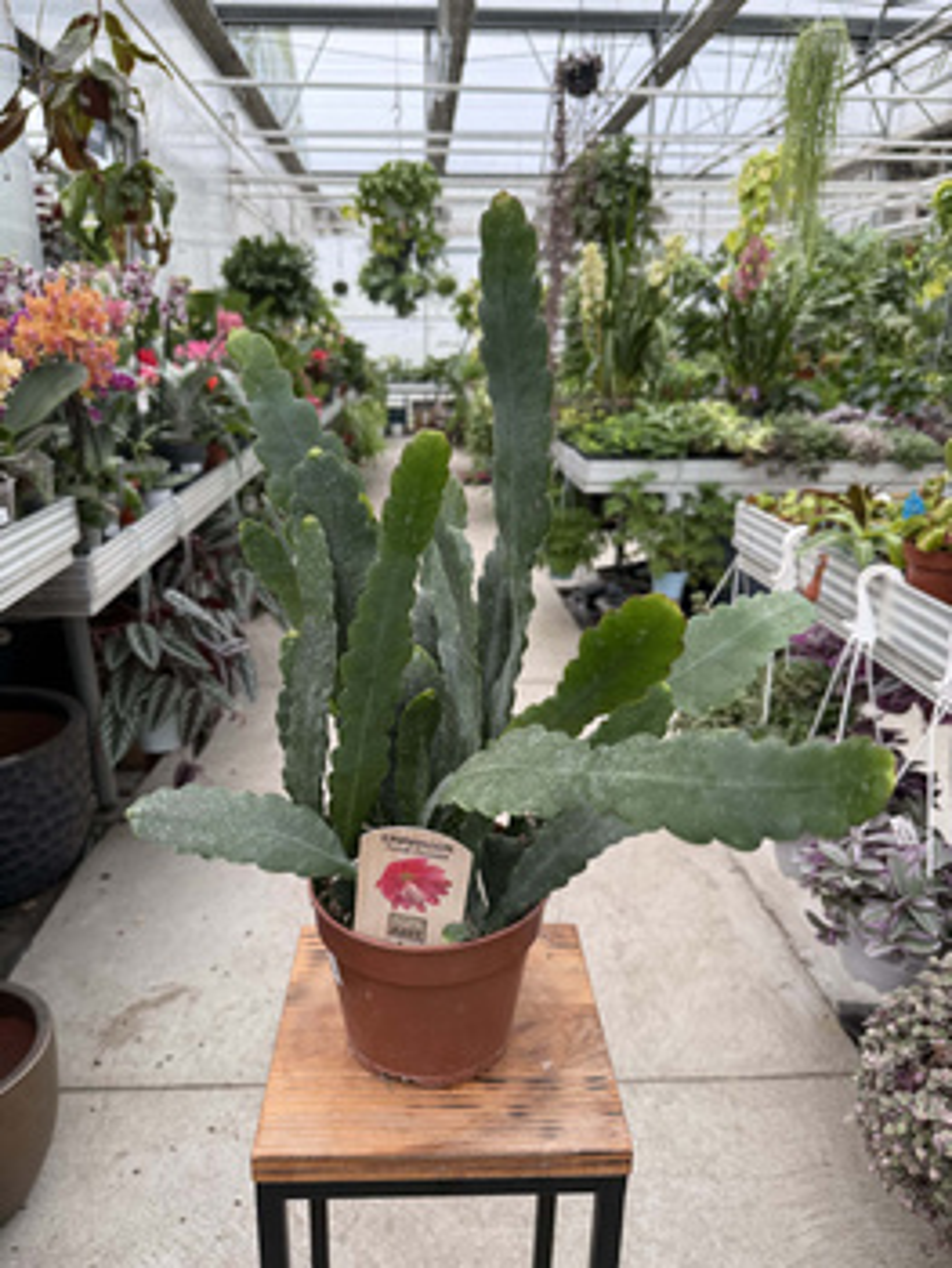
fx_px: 879
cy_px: 634
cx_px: 476
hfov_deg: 56.9
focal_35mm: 24
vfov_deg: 71.6
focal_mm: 6.76
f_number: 1.78
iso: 100
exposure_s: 1/276
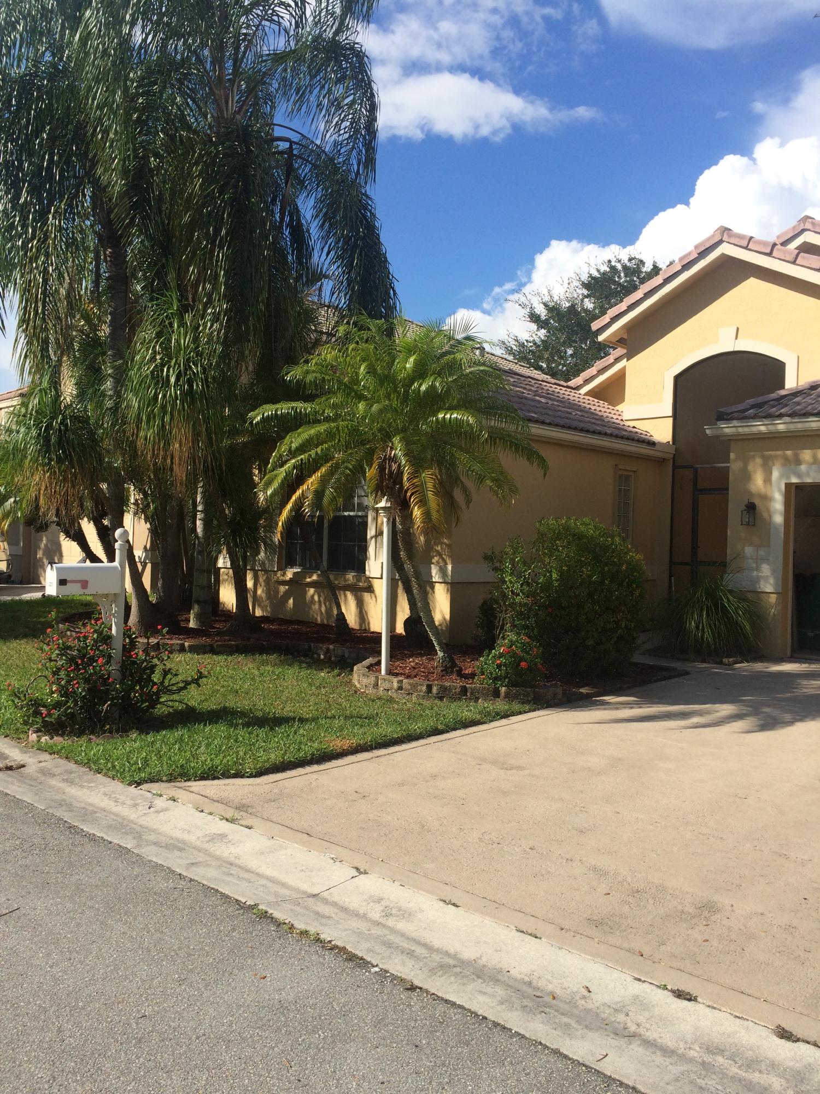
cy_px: 547
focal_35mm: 29
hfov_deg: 48.2
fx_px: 916
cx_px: 410
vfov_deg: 61.7
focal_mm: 4.15
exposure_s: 1/2160
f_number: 2.2
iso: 32
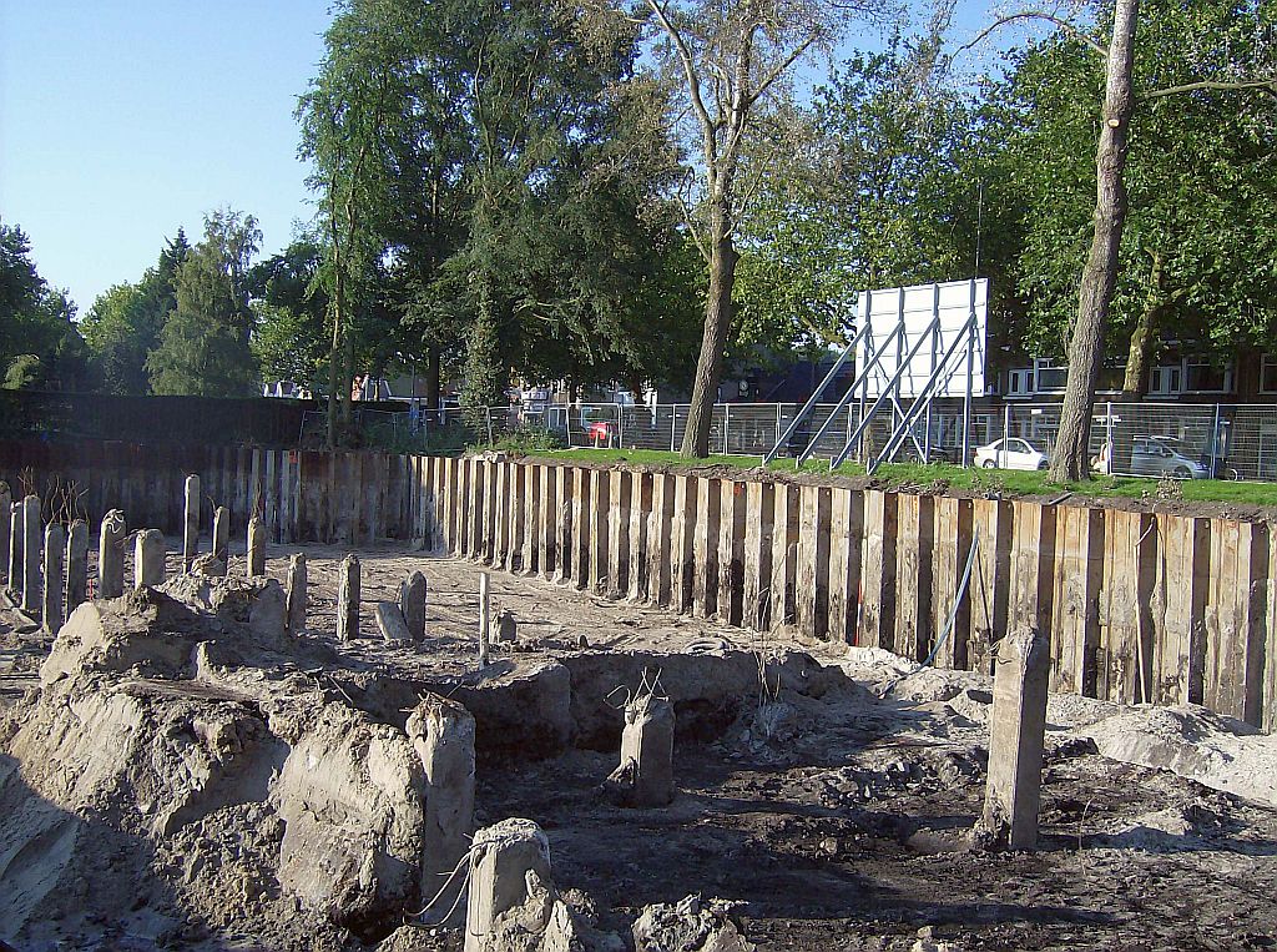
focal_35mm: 36
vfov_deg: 39.5
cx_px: 638
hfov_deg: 51.5
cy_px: 476
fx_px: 1325
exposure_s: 1/335
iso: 100
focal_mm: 6
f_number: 4.7
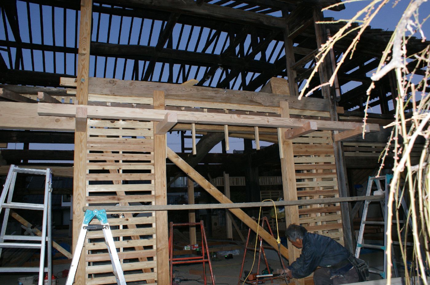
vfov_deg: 47.8
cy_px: 142
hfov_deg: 67.4
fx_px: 322
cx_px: 215
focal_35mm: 27
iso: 400
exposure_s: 1/60
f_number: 5.6
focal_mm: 18
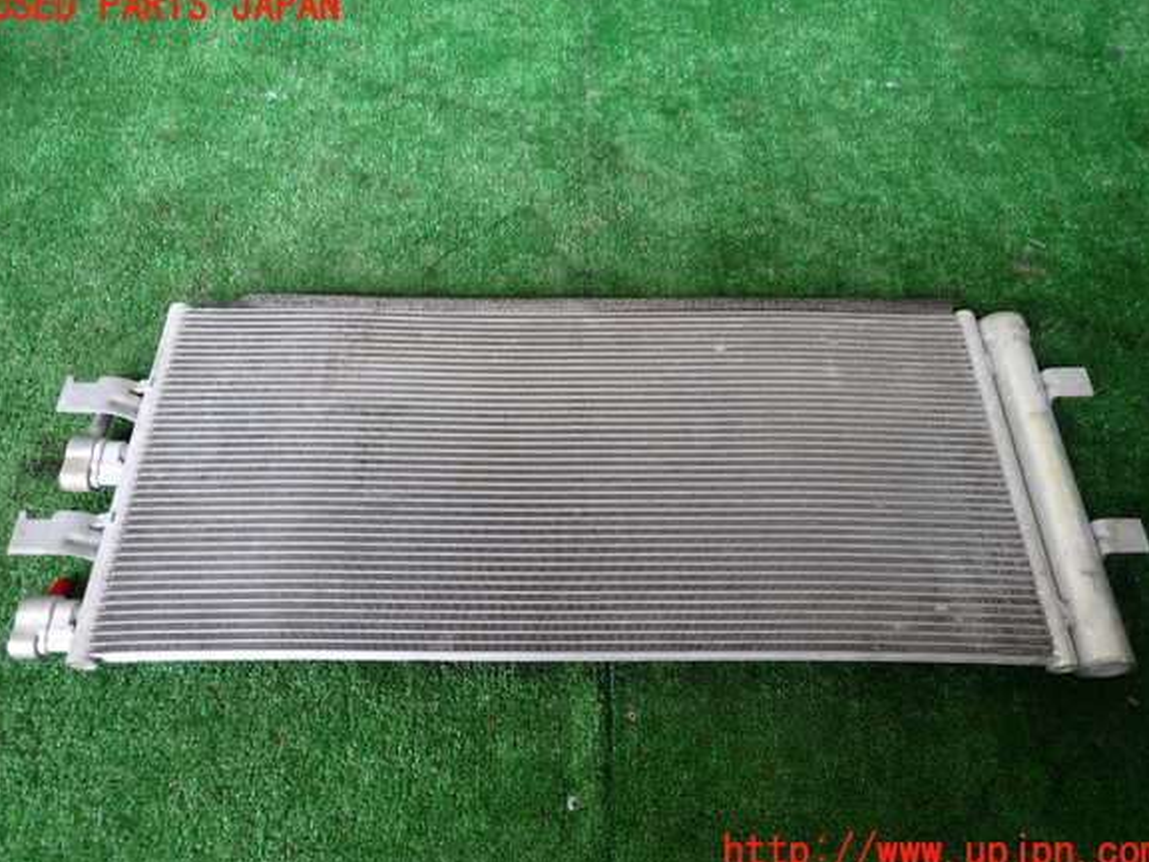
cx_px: 575
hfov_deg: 67.3
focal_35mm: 26
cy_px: 430
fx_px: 863
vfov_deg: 53.1
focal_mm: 4.5
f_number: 2
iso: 200
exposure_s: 1/60
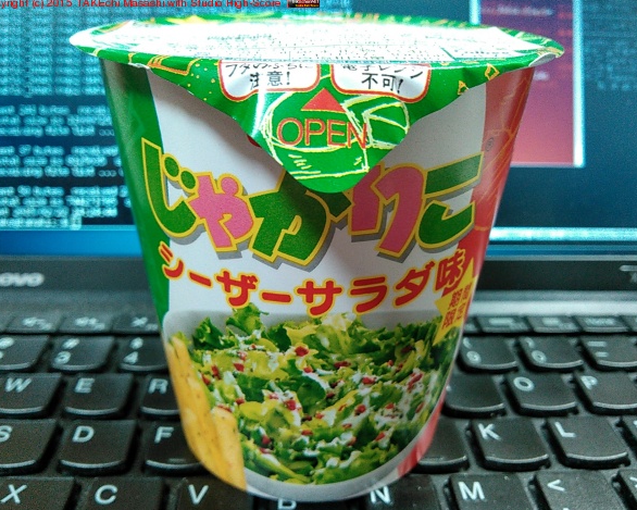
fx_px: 603
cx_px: 320
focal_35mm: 32
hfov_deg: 55.7
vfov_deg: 45.8
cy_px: 257
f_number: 2.4
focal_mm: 4
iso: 800
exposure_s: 1/15.1
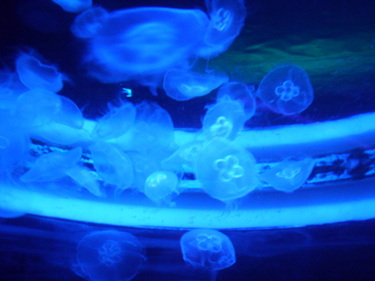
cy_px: 140
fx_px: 563
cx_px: 188
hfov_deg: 36.8
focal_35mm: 52
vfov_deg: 28.0
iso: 200
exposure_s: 1/8
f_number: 3.3
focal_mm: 8.7
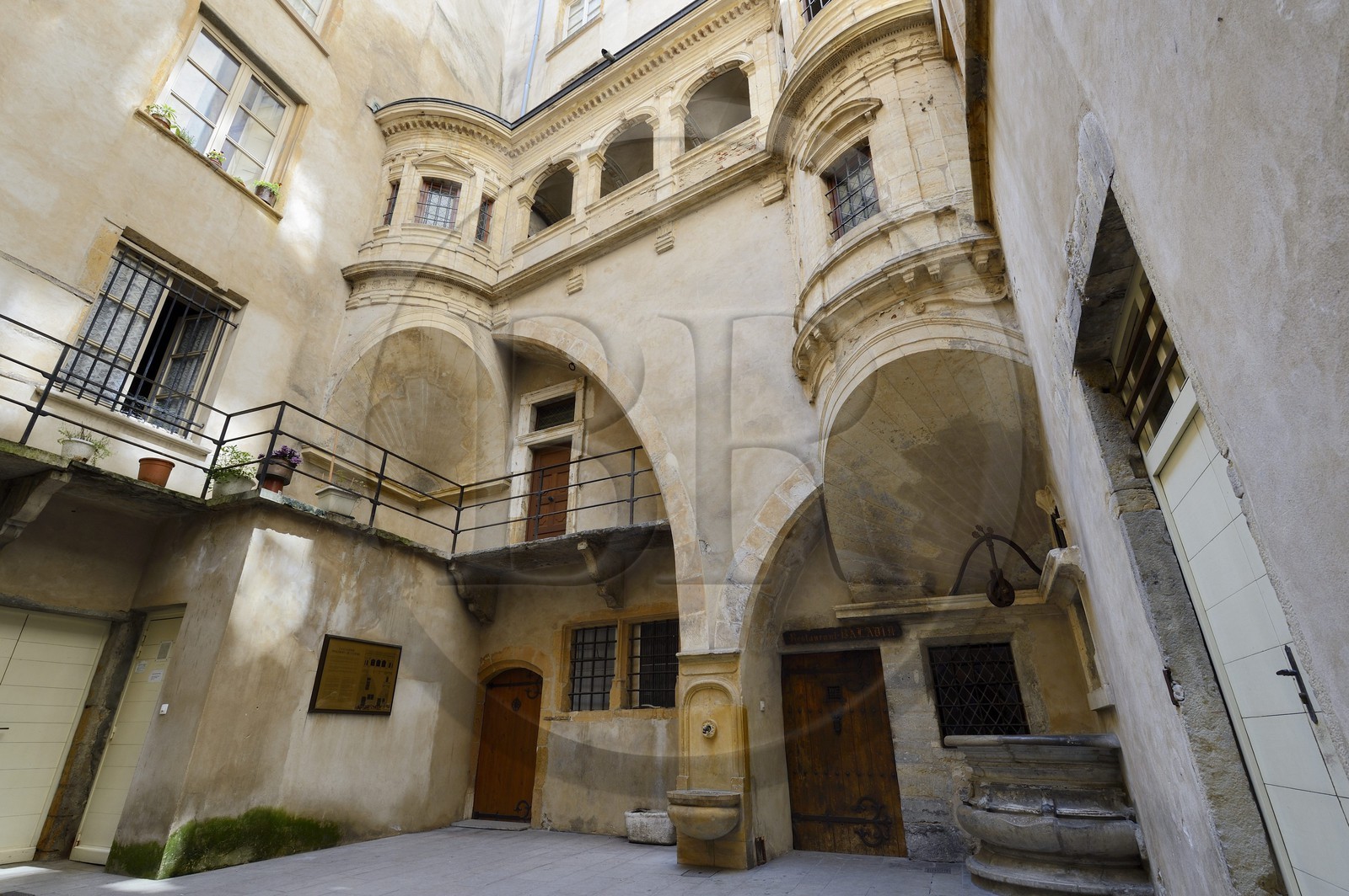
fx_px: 599
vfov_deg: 73.6
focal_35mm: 16
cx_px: 674
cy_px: 448
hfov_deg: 96.8
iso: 200
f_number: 6.3
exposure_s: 1/100
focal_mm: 16
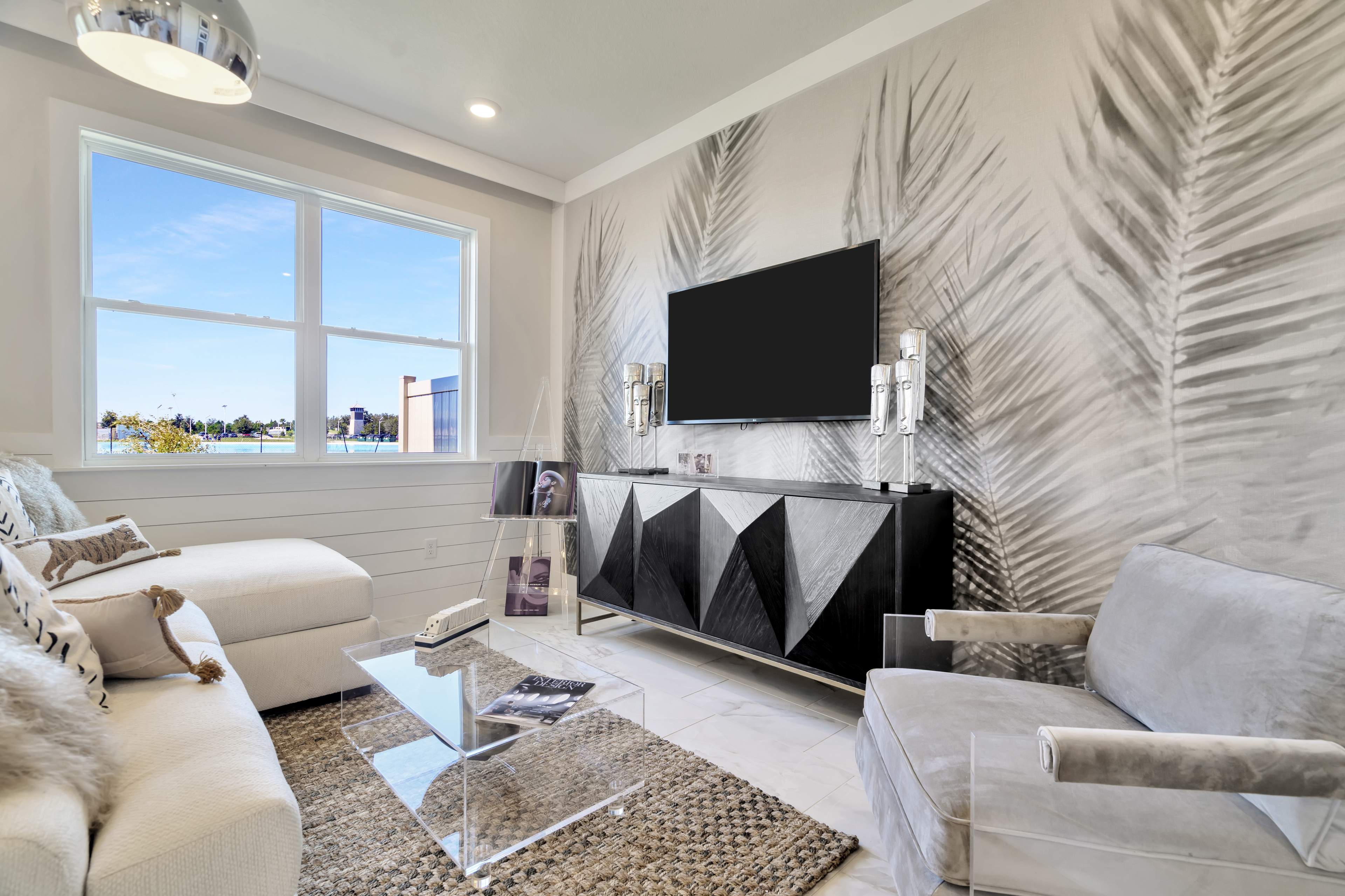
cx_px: 672
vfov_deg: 73.7
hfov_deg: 96.7
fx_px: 598
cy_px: 448
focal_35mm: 16
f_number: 6.3
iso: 200
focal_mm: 16
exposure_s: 1/13
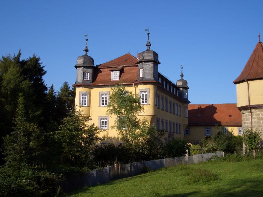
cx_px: 132
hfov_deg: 45.8
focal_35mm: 41
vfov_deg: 35.1
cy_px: 98
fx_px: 312
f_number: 4.6
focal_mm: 6.8
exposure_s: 1/400
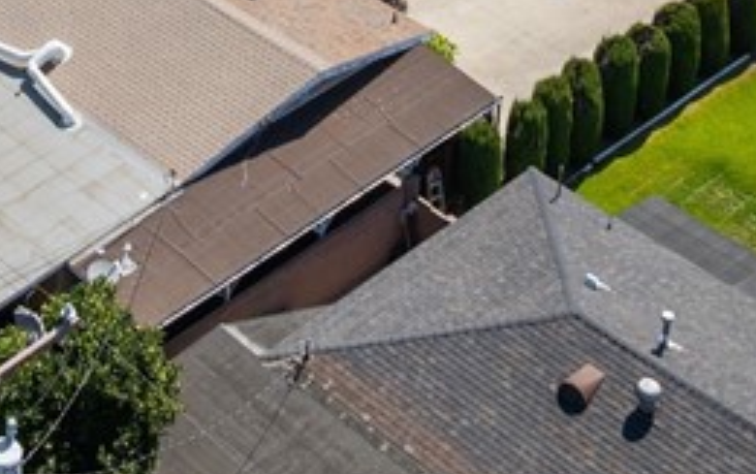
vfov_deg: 11.8
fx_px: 2062
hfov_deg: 20.4
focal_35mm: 100
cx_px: 73
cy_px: -462
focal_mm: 12.29
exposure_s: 1/400
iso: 100
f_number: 7.1
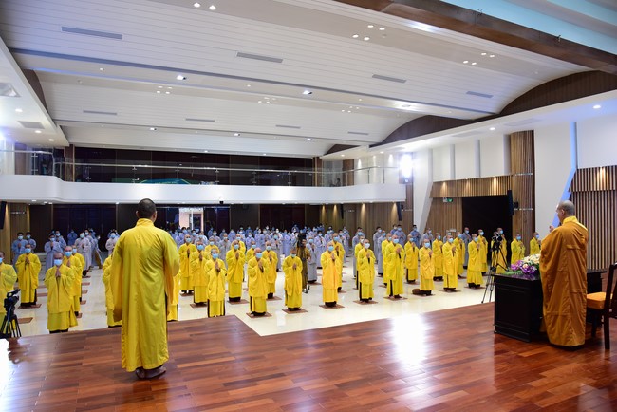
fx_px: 411
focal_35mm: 24
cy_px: 206
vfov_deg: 53.2
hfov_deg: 73.7
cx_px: 308
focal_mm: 24
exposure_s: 1/80
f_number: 5.6
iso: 2000
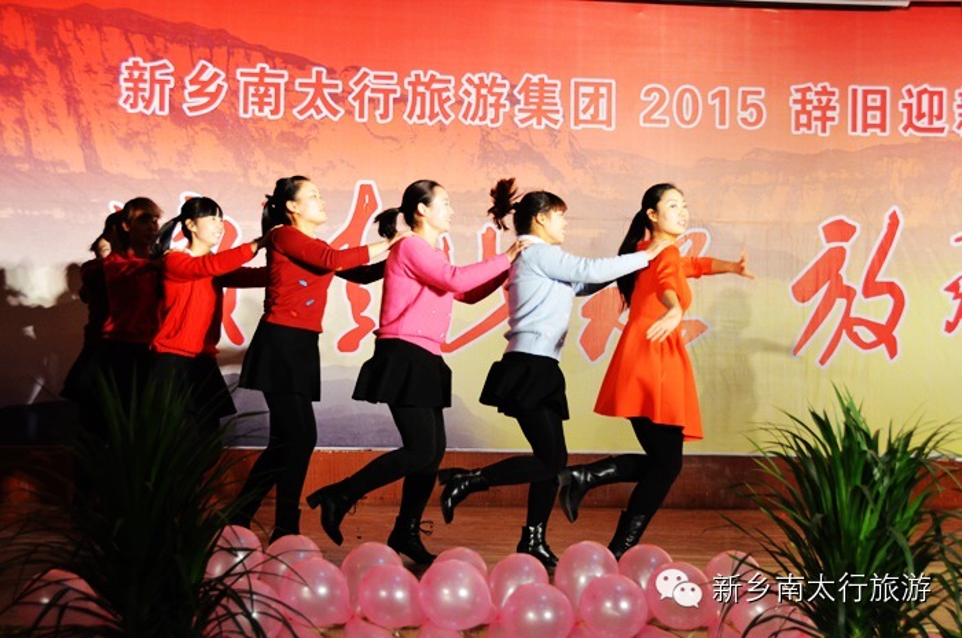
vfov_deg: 28.0
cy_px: 319
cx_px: 481
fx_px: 1280
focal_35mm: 48
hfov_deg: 41.2
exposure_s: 1/250
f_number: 4
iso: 1600
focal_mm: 32
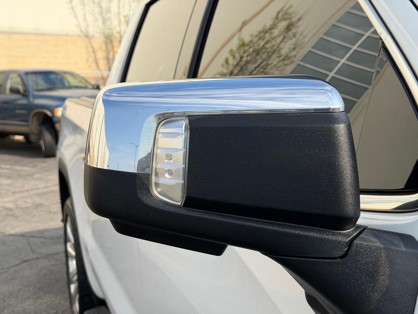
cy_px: 157
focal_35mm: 48
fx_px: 580
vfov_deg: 30.3
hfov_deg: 39.7
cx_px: 209
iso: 80
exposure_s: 1/4098
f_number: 1.78
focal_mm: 6.76
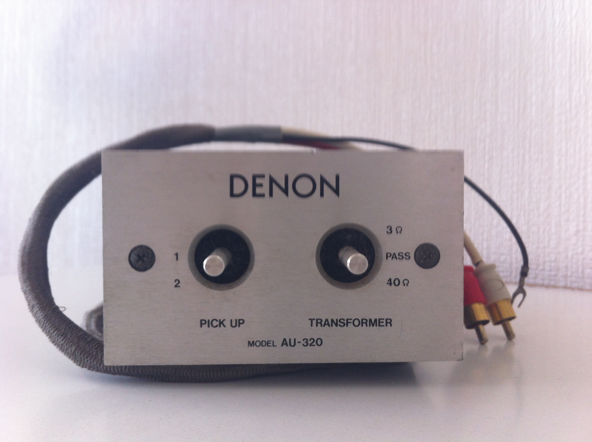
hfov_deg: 52.7
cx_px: 296
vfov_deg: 40.6
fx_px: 598
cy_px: 221
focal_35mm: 35
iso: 80
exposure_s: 1/20
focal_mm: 3.85
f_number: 2.8
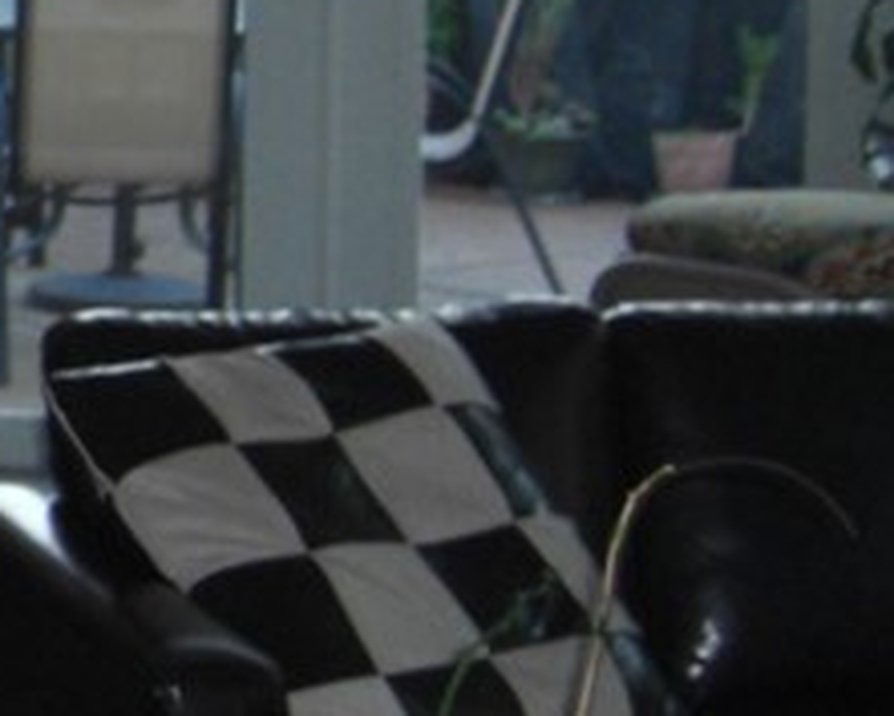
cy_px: 77
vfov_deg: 9.0
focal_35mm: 172
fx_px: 4553
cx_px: -773
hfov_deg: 10.5
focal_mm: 7.9
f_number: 2.8
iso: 200
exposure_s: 1/60
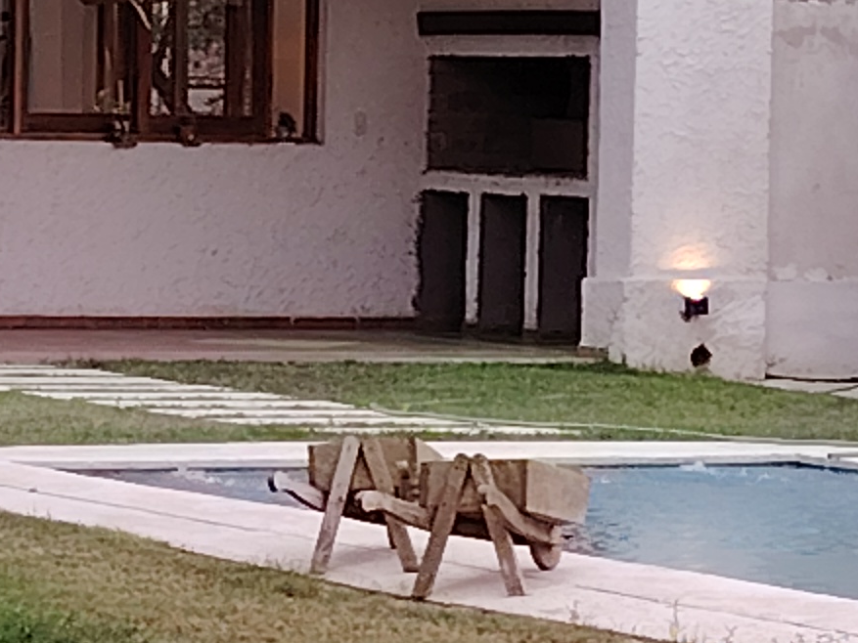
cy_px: 238
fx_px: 5429
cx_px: -231
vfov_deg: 6.8
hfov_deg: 8.9
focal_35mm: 219
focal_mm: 5.25
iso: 194
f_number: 1.75
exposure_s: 1/50
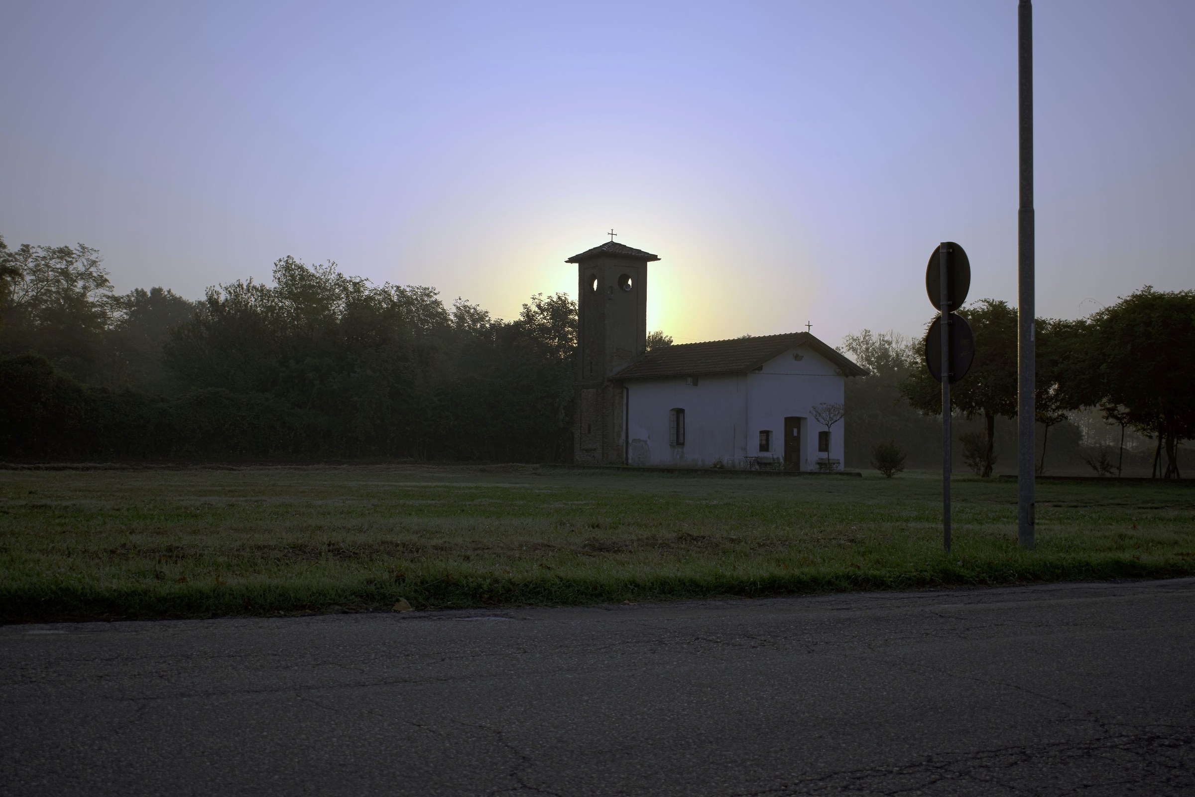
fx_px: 1543
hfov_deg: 42.3
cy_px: 398
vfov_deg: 28.9
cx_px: 598
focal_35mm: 46
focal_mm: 31
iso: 100
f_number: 4.2
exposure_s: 1/160
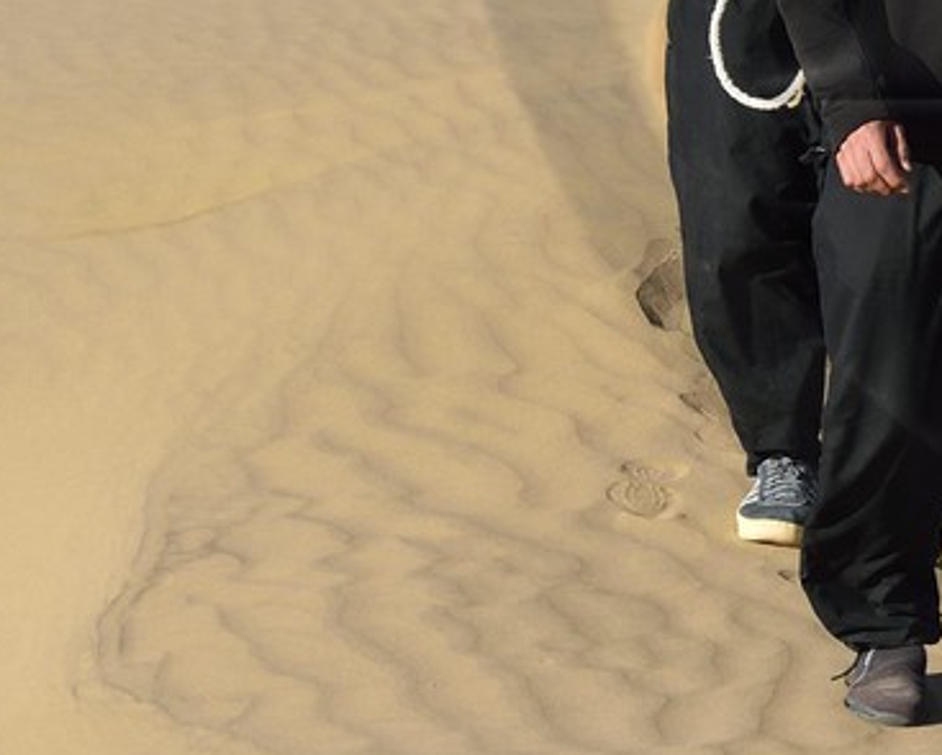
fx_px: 17685
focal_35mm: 634
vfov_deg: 2.4
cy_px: -318
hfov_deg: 3.0
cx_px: 1484
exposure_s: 1/400
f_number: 8
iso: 200
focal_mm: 155
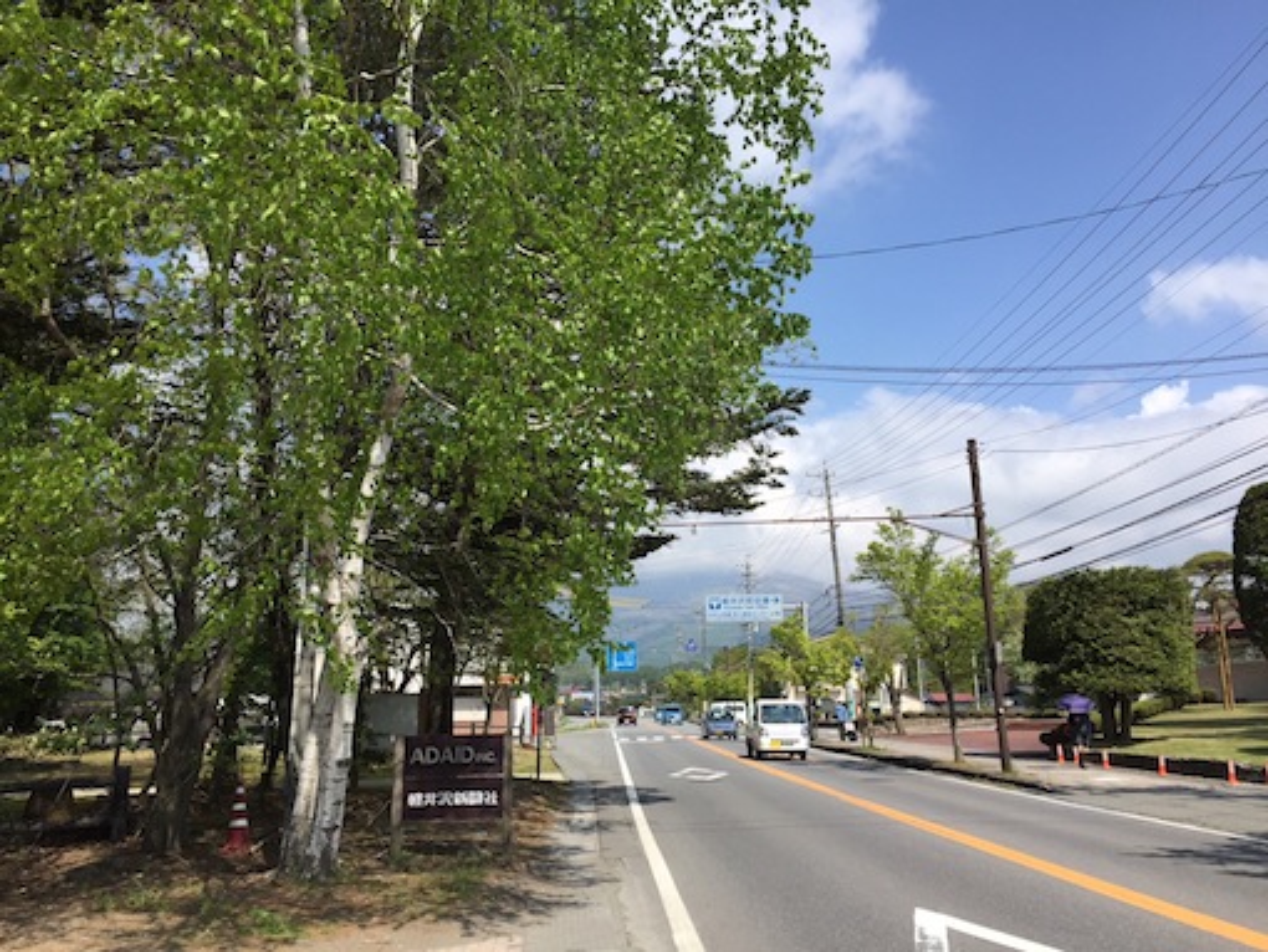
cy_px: 476
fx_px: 1063
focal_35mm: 29
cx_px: 634
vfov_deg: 48.3
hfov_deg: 61.6
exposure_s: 1/1883
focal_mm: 4.15
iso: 32
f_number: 2.2
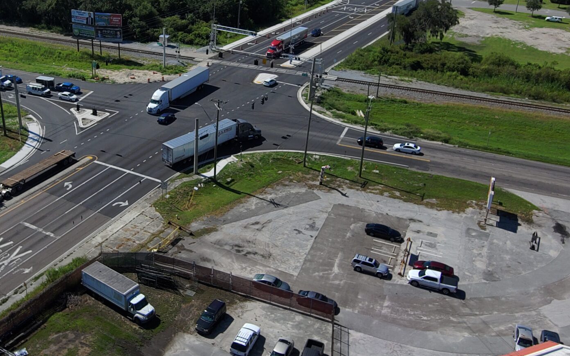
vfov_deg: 31.1
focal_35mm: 41
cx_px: 190
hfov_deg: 47.4
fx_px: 637
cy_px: 124
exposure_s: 1/250
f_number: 2.8
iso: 100
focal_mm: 3.7
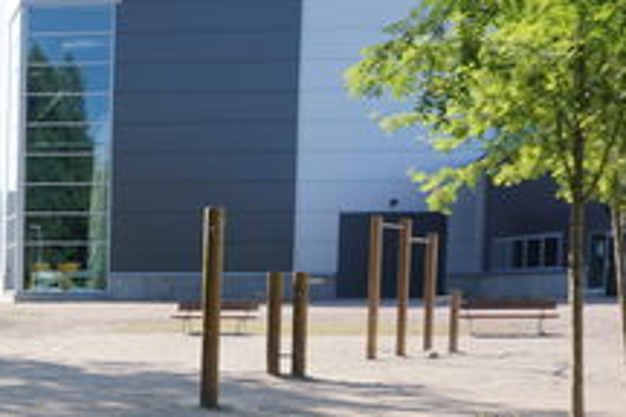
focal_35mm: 71
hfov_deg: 23.4
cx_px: -290
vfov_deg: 18.7
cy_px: 404
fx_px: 1235
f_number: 8
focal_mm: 16
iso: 100
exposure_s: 1/125
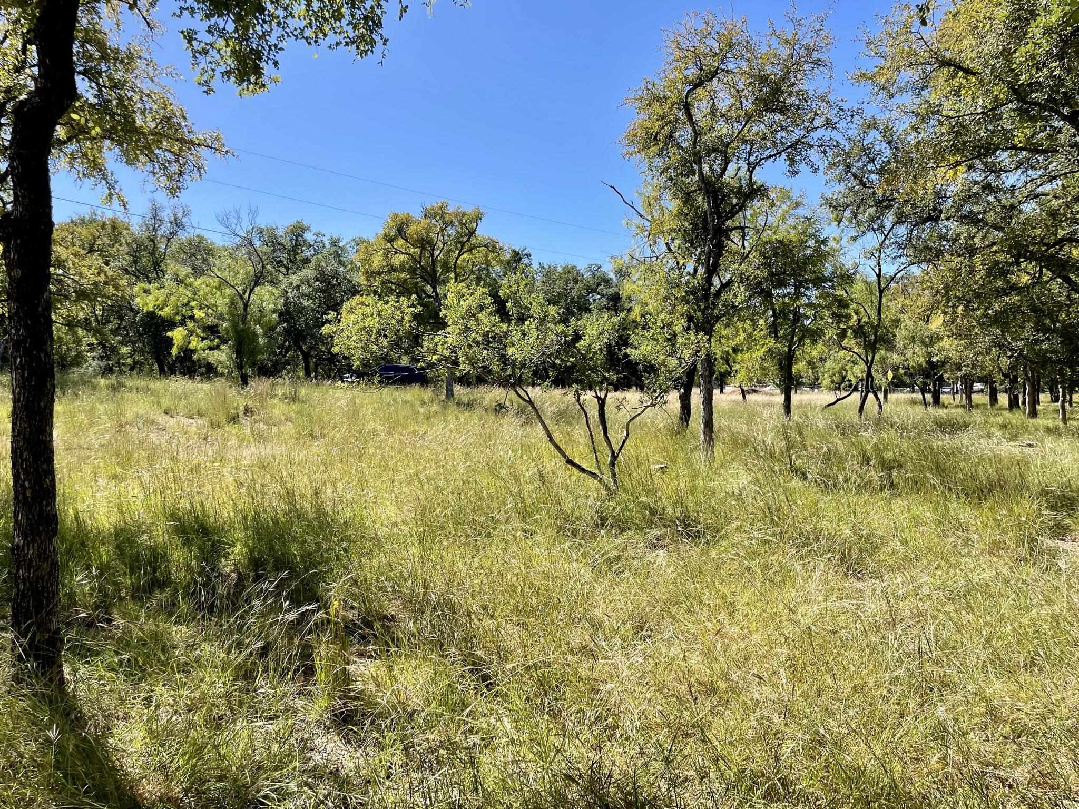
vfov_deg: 53.1
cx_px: 540
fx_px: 810
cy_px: 404
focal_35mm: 26
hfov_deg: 67.3
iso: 32
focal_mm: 4.2
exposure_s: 1/2053
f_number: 1.6
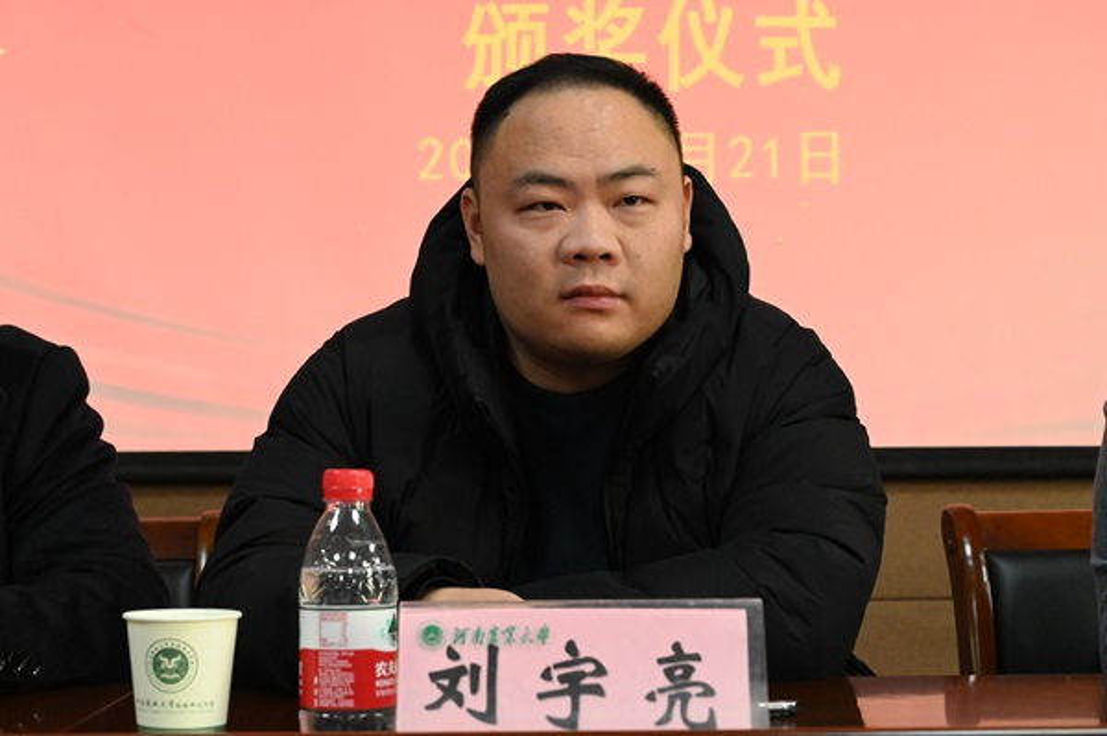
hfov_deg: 31.4
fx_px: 1966
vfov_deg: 21.2
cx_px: 554
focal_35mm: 64
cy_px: 368
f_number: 9
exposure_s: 1/160
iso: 10000
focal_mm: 64
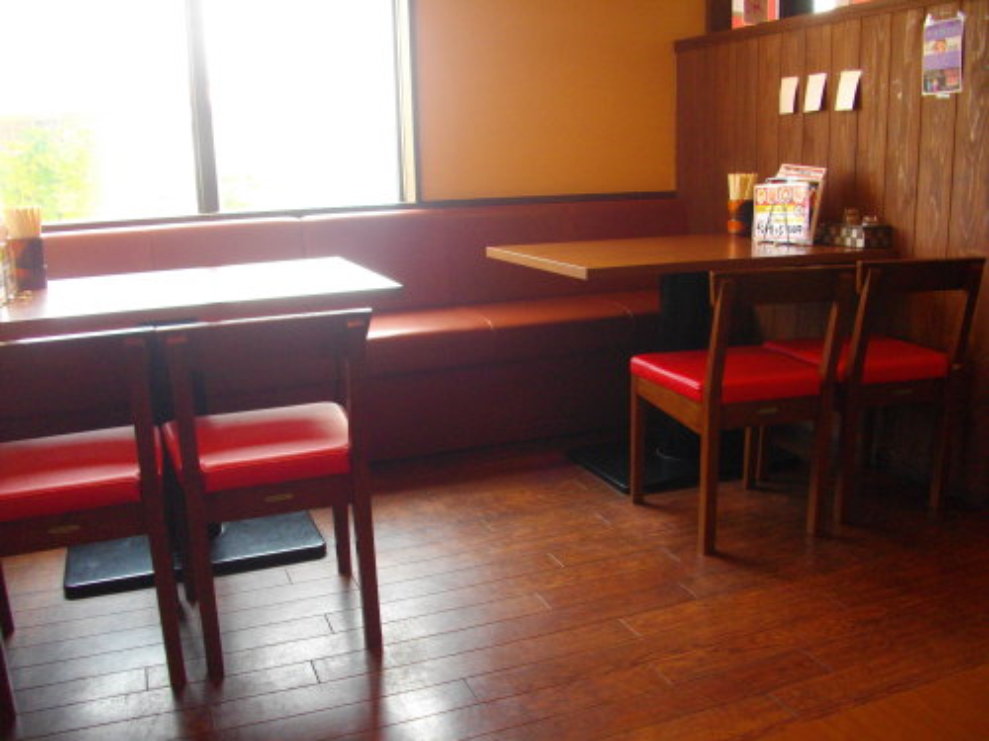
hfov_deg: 58.4
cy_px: 370
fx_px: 886
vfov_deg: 45.4
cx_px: 494
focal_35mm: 31
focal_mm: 5.7
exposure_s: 1/80
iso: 200
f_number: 2.9
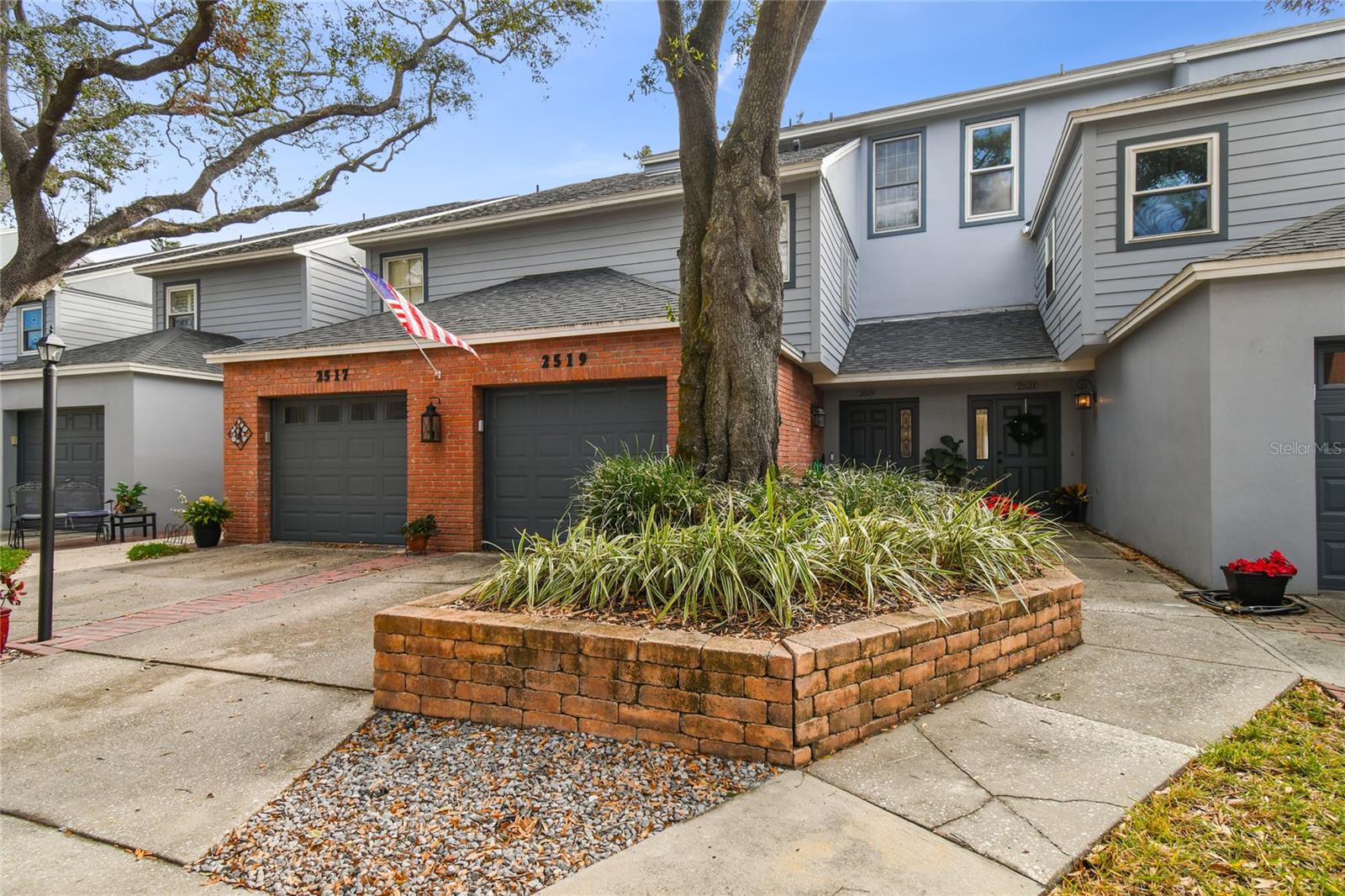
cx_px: 672
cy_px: 448
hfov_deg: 90.0
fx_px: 672
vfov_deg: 67.4
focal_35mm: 18
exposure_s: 1/60
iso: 100
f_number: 7.1
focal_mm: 12
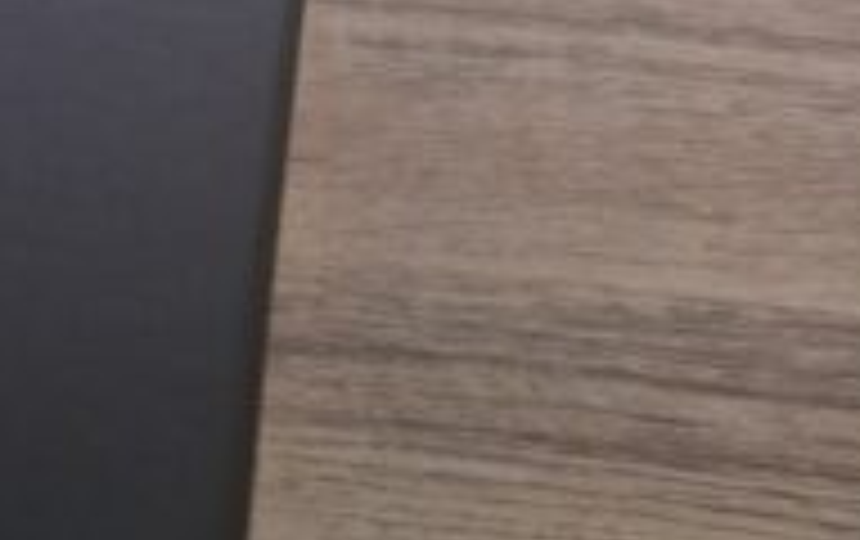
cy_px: 148
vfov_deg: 25.2
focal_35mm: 51
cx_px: 27
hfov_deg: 36.1
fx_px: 1197
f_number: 1.8
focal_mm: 5.4
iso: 1000
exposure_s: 1/25
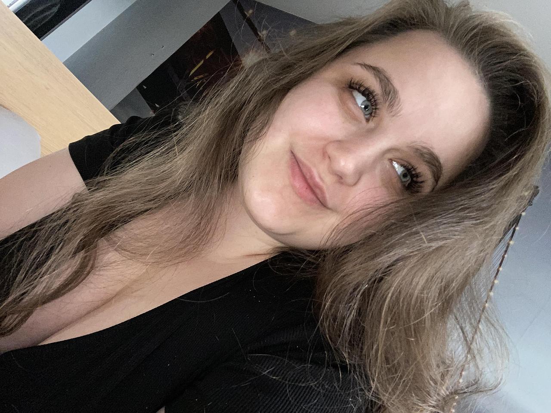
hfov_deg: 73.9
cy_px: 206
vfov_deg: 58.9
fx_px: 366
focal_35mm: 23
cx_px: 276
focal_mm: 2.71
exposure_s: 1/27
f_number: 2.2
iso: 200
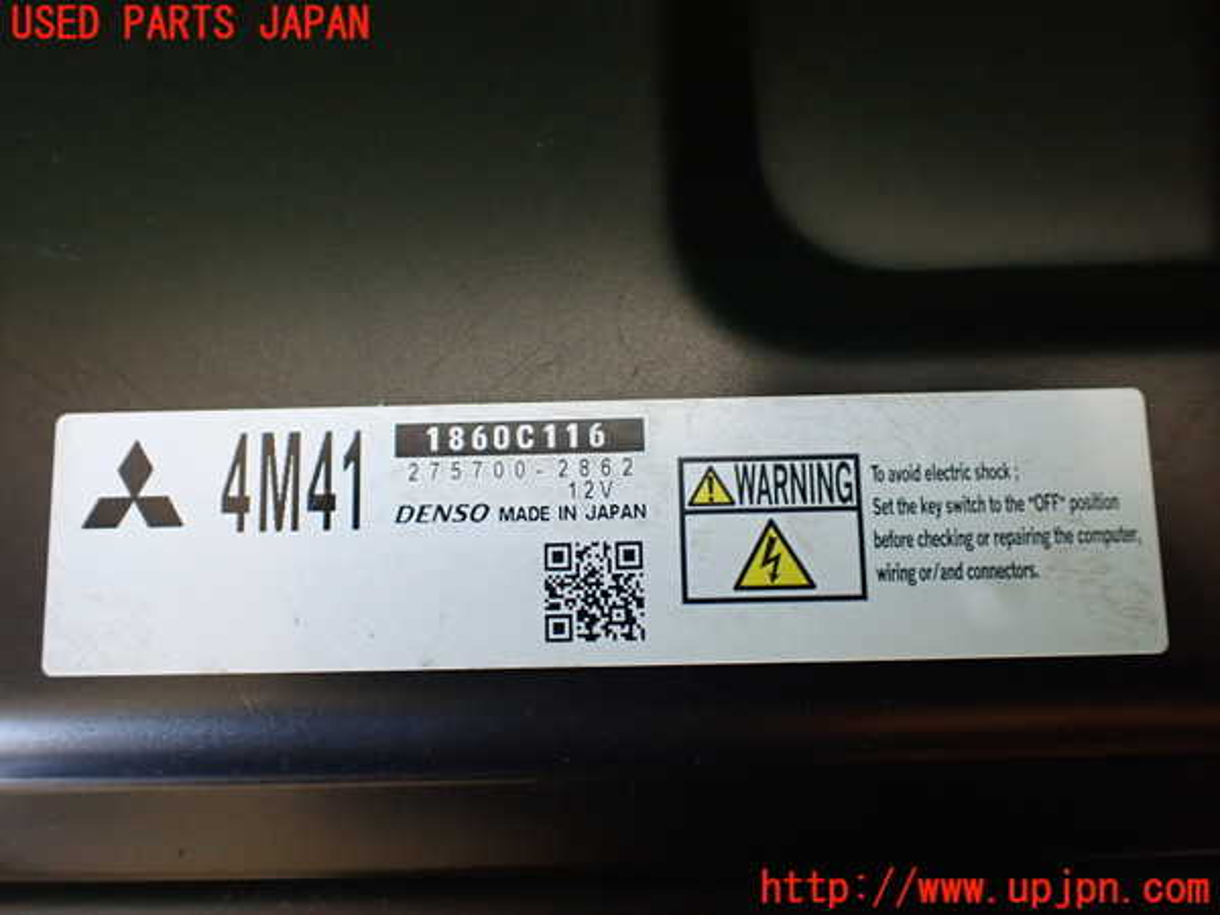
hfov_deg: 60.0
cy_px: 458
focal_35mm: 30
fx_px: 1057
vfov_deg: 46.8
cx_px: 610
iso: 800
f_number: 2.3
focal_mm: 5.4
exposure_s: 1/80
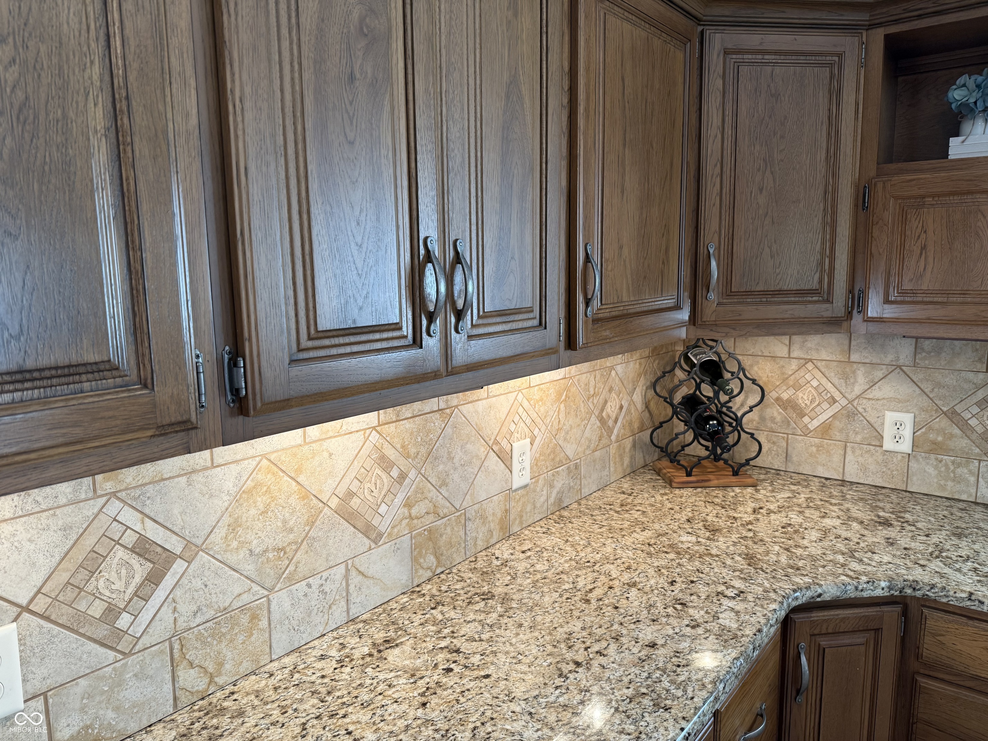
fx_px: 685
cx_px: 494
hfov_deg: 71.6
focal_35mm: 24
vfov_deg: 56.8
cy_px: 370
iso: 125
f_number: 1.78
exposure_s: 1/60
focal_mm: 6.76
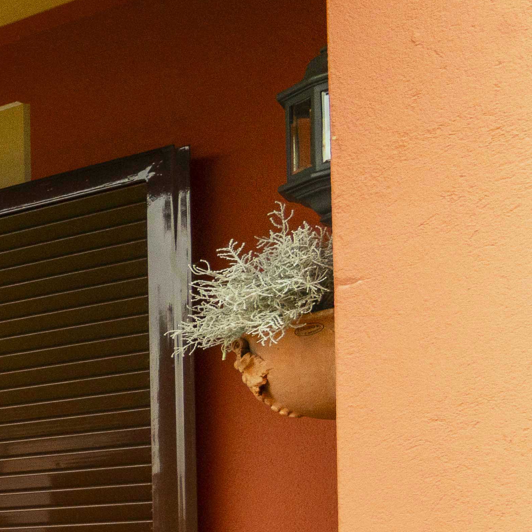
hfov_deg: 14.6
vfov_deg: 26.7
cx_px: -787
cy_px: 563
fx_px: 1043
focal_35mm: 60
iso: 1000
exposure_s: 1/250
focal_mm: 14
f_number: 8
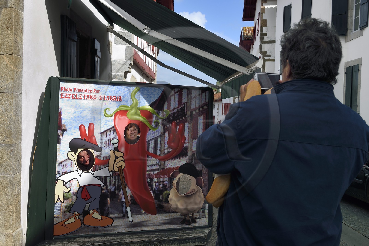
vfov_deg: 37.8
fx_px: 359
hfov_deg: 54.4
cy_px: 123
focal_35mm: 35
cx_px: 184
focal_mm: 35
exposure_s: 1/160
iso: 200
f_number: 10
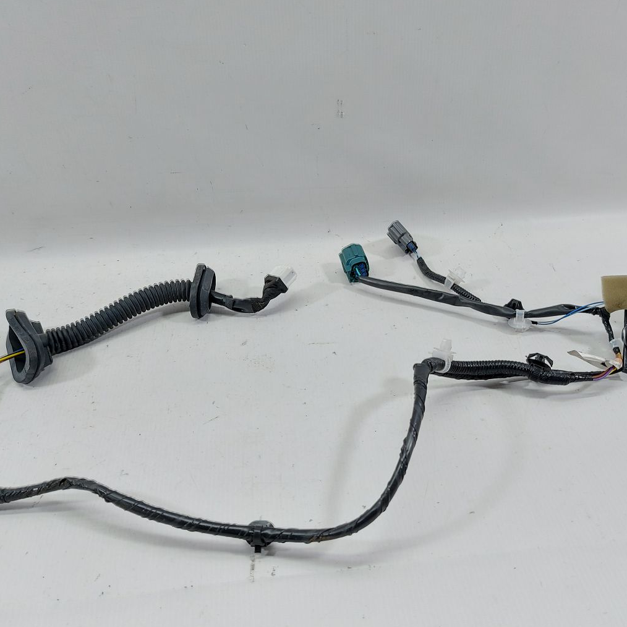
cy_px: 307
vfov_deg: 55.6
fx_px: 594
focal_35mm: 29
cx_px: 327
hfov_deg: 55.6
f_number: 1.8
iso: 64
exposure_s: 1/50
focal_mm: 5.23
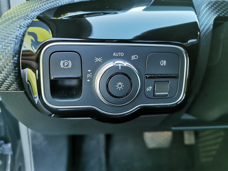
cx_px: 114
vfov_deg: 51.4
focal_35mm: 27
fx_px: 178
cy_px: 86
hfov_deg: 65.3
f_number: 1.8
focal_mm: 5.58
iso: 250
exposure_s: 1/100
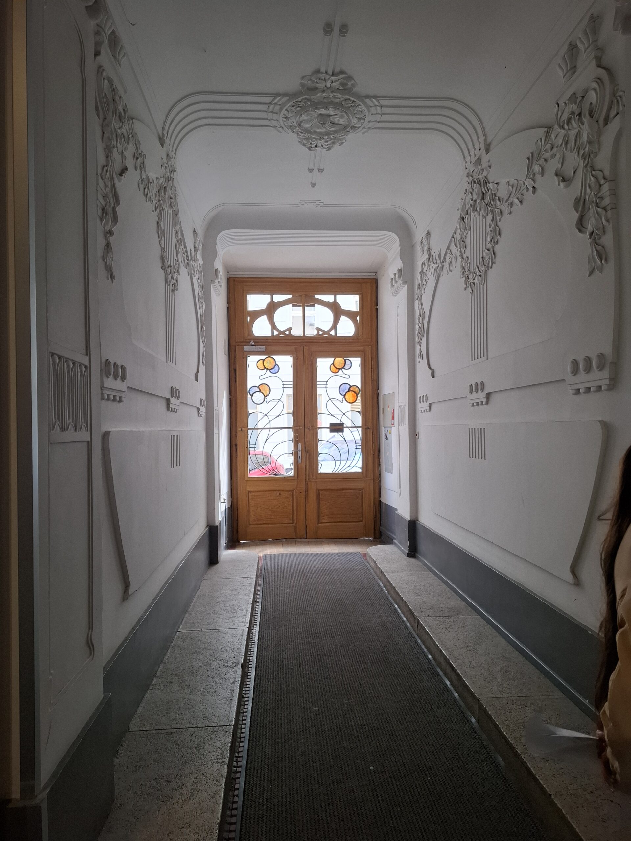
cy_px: 420
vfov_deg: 73.9
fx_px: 559
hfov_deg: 58.9
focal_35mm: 23
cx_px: 316
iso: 100
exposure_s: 1/100
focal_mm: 5.54
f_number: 1.8
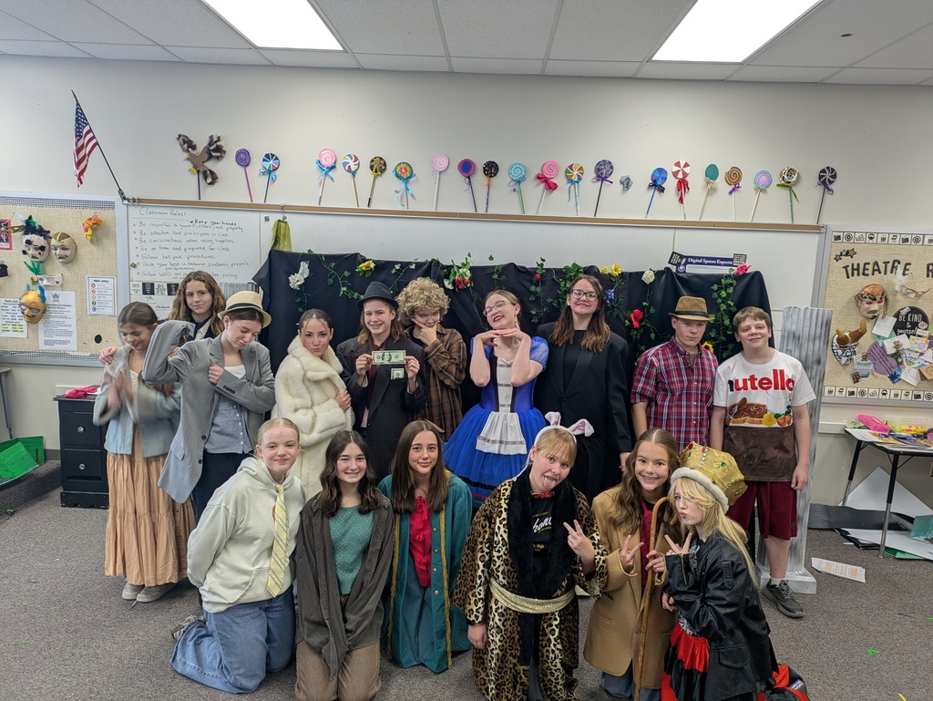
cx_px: 466
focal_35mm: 25
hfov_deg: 69.4
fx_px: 674
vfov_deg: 54.9
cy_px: 350
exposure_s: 1/30
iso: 39
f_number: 1.89
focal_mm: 5.43
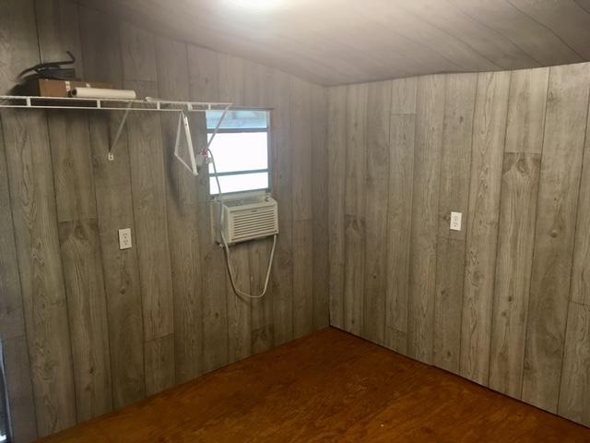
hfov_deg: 61.7
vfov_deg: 48.2
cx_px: 295
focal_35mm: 29
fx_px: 494
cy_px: 222
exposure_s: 1/30
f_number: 2.2
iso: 80
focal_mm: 4.15
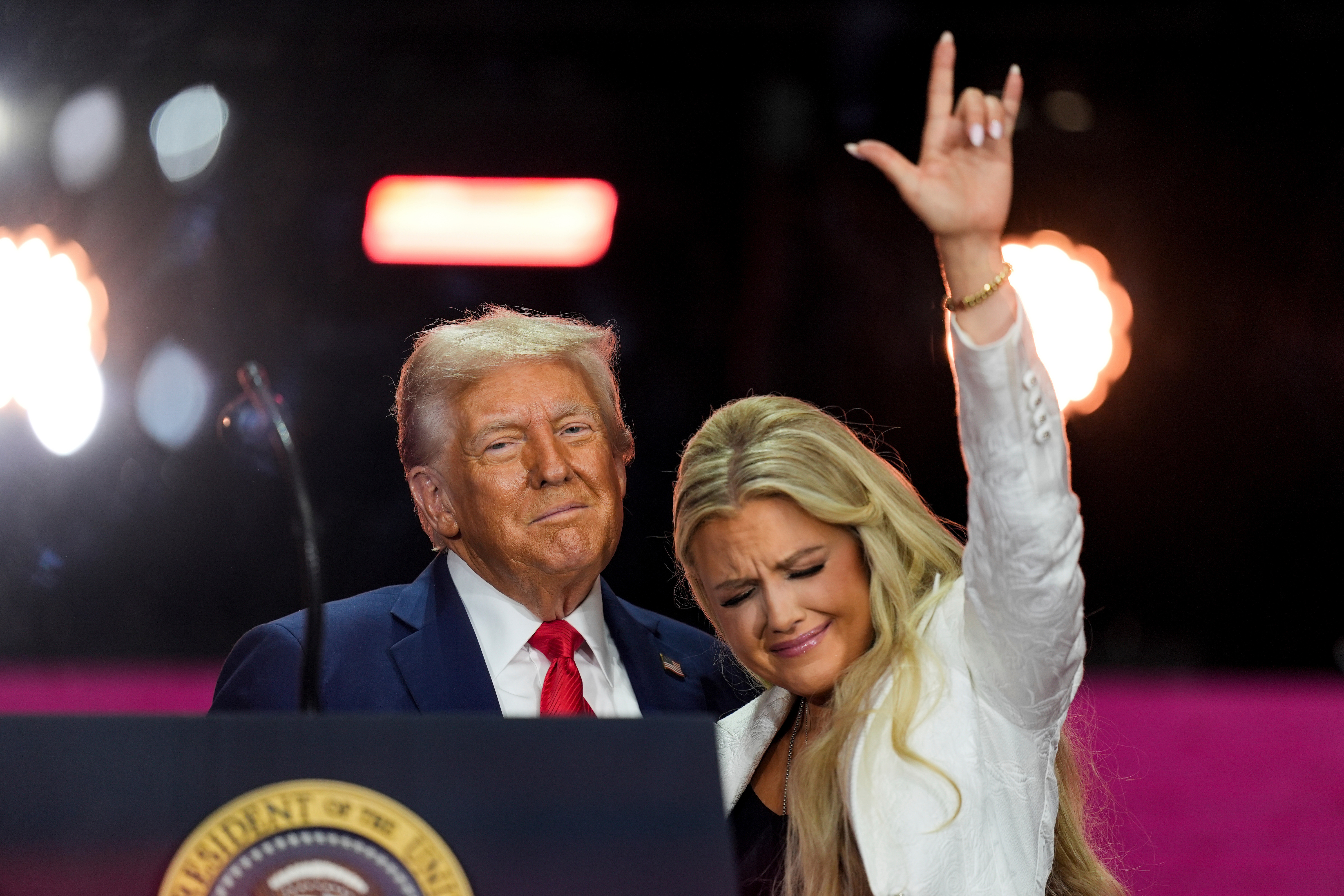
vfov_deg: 4.6
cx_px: 672
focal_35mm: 300
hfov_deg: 6.9
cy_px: 448
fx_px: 11199
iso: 500
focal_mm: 300
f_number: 2.8
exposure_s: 1/500
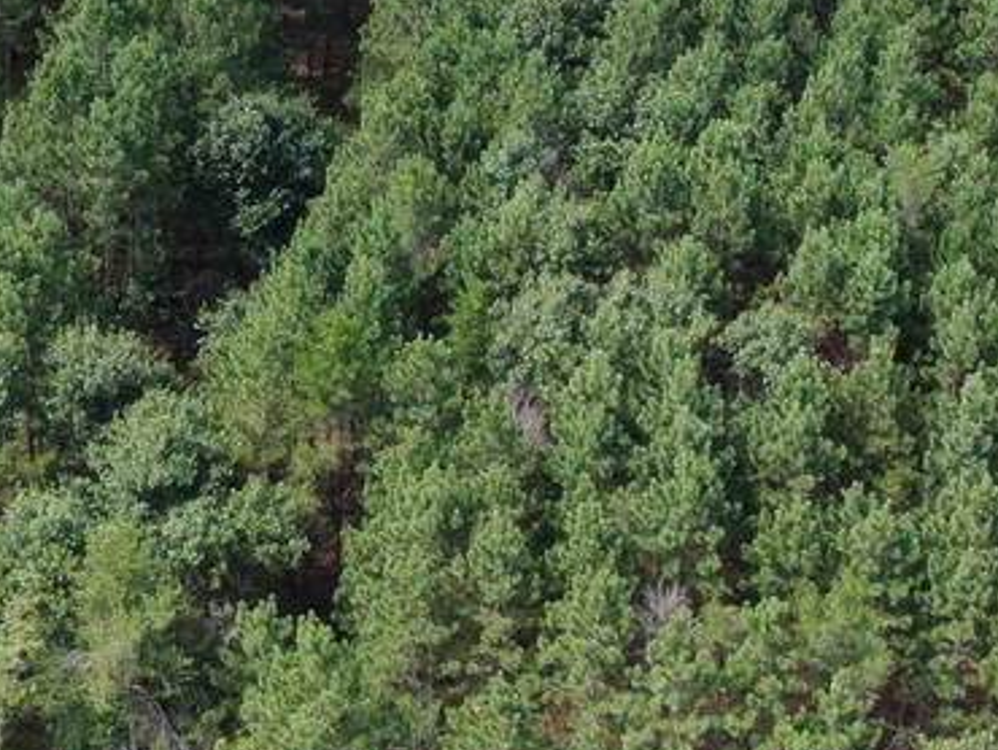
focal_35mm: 83
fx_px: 2394
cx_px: 154
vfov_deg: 17.1
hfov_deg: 23.1
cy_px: -116
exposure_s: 1/240
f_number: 2.8
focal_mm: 4.39
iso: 100
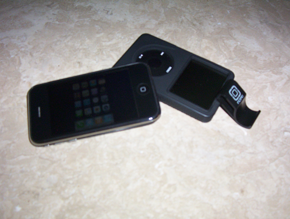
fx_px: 361
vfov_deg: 33.7
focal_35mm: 43
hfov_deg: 43.8
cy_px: 110
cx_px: 145
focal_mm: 5.77
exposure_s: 1/60
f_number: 2.73
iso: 140
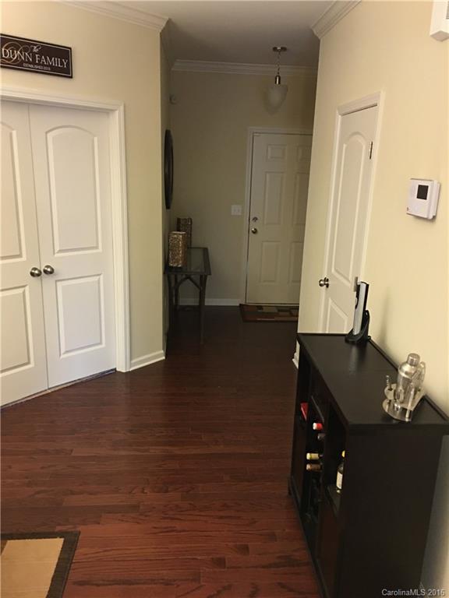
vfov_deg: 61.7
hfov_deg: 48.2
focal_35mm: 29
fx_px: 502
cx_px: 224
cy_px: 299
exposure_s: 1/4
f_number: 2.2
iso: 64
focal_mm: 4.15
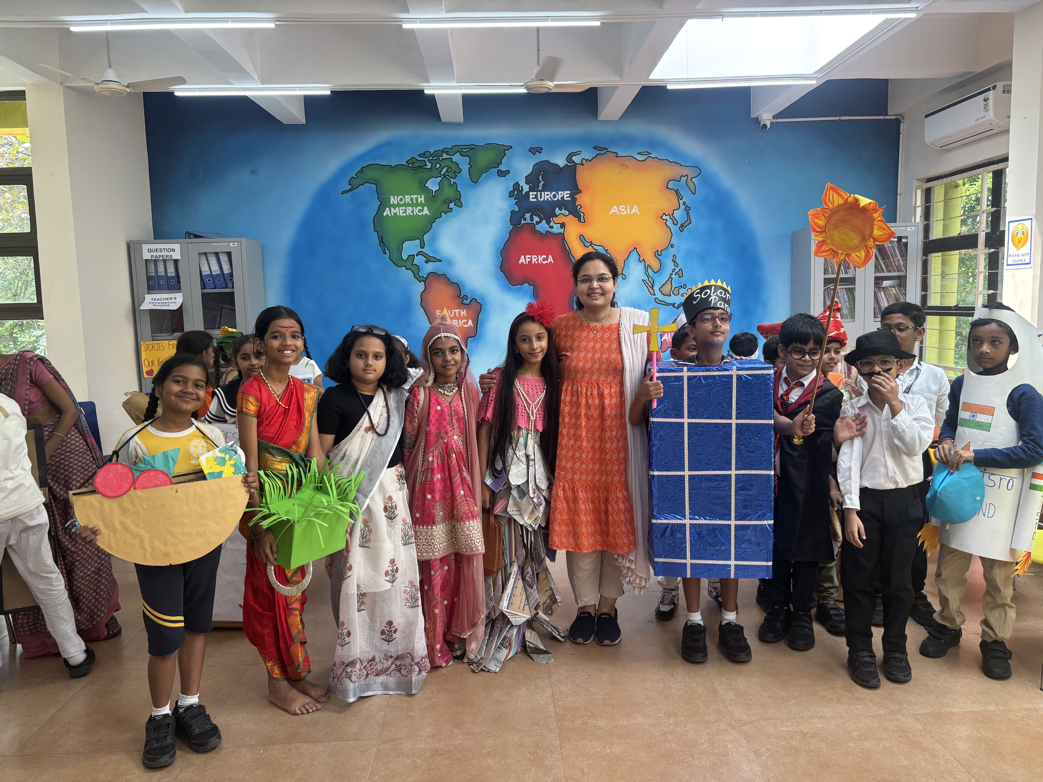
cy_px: 391
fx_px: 783
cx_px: 522
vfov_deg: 53.1
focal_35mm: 26
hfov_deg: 67.3
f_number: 1.6
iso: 40
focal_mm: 5.96
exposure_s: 1/100
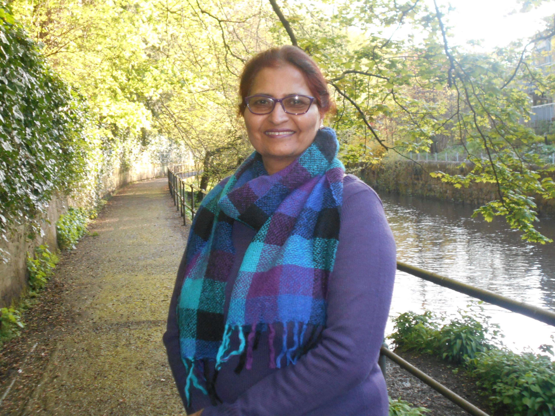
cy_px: 208
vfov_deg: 25.2
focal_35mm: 58
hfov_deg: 33.2
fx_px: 930
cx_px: 278
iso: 360
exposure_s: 1/60
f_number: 4.9
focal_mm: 10
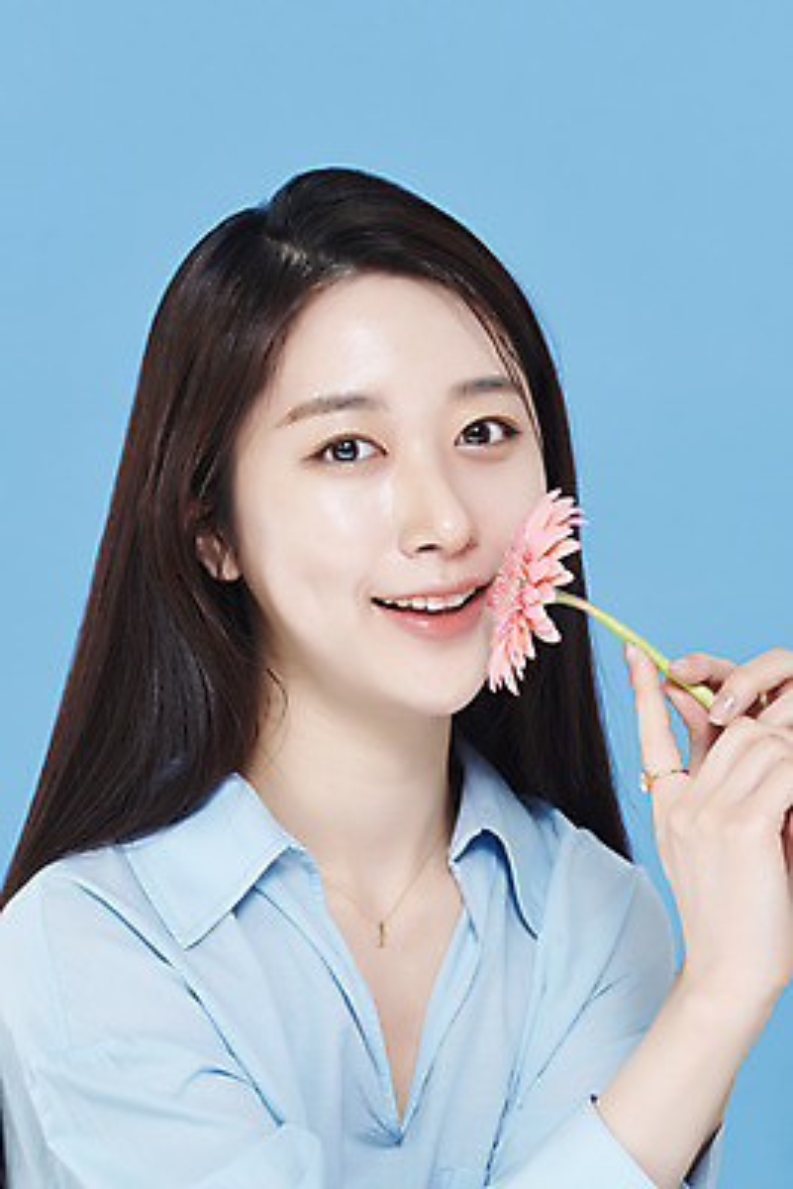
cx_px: 396
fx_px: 3466
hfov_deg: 13.1
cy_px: 594
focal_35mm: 105
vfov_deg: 19.4
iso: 64
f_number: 11
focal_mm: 105
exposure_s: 1/125
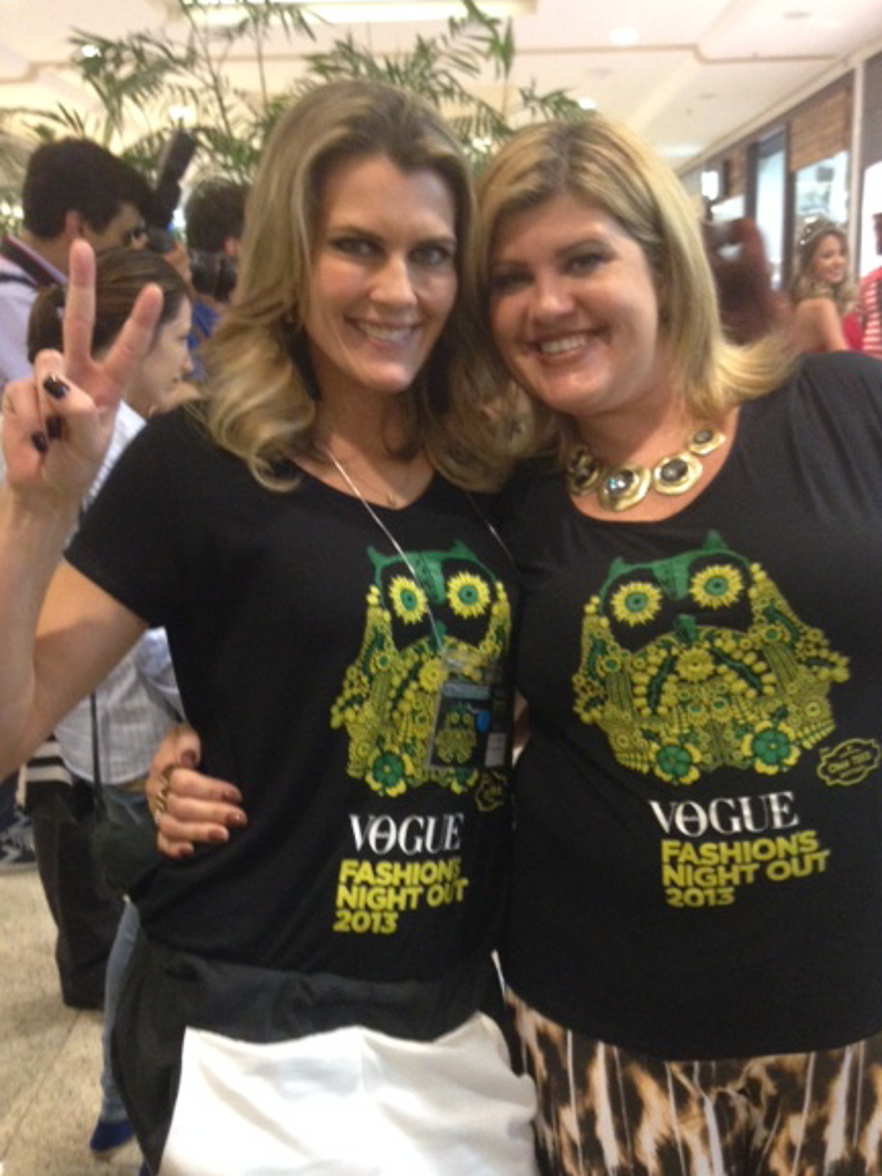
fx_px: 1121
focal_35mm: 33
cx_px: 441
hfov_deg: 42.9
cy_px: 588
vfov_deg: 55.4
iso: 400
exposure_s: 1/20
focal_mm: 4.12
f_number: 2.4
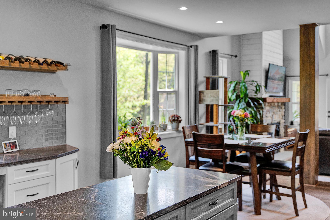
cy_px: 110
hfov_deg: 50.7
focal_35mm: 38
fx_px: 348
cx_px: 165
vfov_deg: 35.0
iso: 500
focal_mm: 38
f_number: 2.8
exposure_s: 1/250
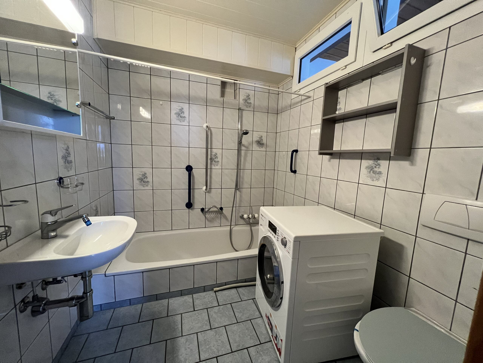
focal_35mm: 13
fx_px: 181
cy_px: 182
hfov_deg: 106.2
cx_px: 242
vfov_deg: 89.9
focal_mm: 1.57
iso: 500
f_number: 1.8
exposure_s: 1/60
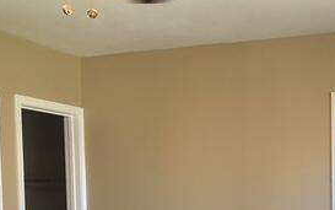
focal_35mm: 77
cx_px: 232
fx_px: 703
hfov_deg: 26.6
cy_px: 244
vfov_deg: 16.3
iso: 160
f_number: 2.4
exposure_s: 1/60
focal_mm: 3.3
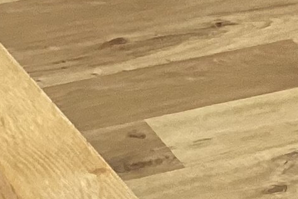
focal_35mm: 222
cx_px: 596
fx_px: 1838
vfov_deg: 6.2
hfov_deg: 8.8
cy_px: 9
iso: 160
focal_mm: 3.3
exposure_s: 1/60
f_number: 2.4
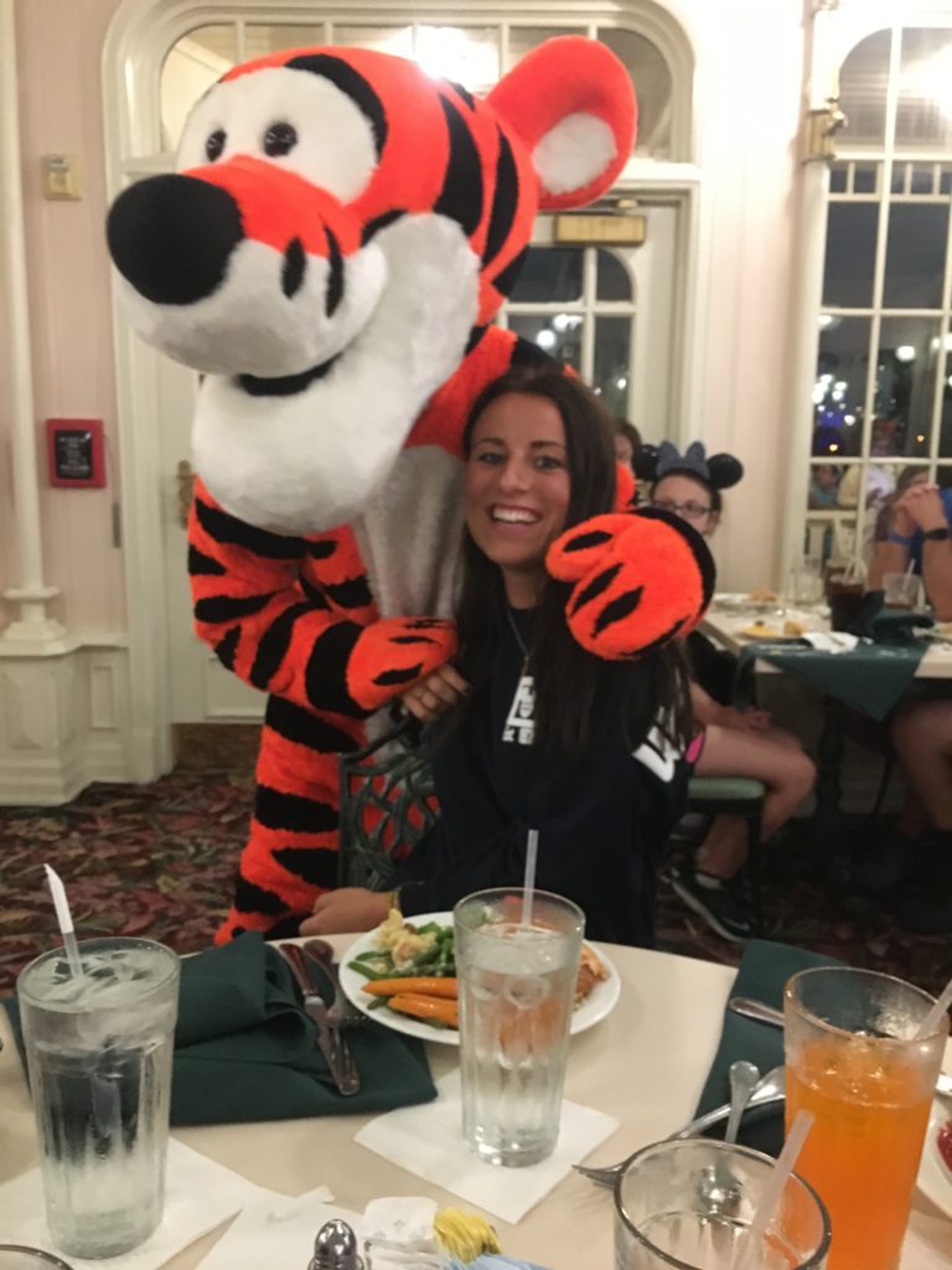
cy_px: 635
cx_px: 476
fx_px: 1063
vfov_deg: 61.7
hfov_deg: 48.2
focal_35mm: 29
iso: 320
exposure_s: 1/15
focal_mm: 4.15
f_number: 2.2
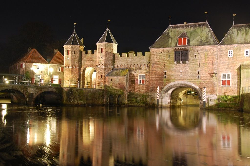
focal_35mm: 42
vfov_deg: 31.8
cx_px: 125
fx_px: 291
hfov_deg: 46.4
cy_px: 83
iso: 400
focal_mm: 28
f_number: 7.1
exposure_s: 10
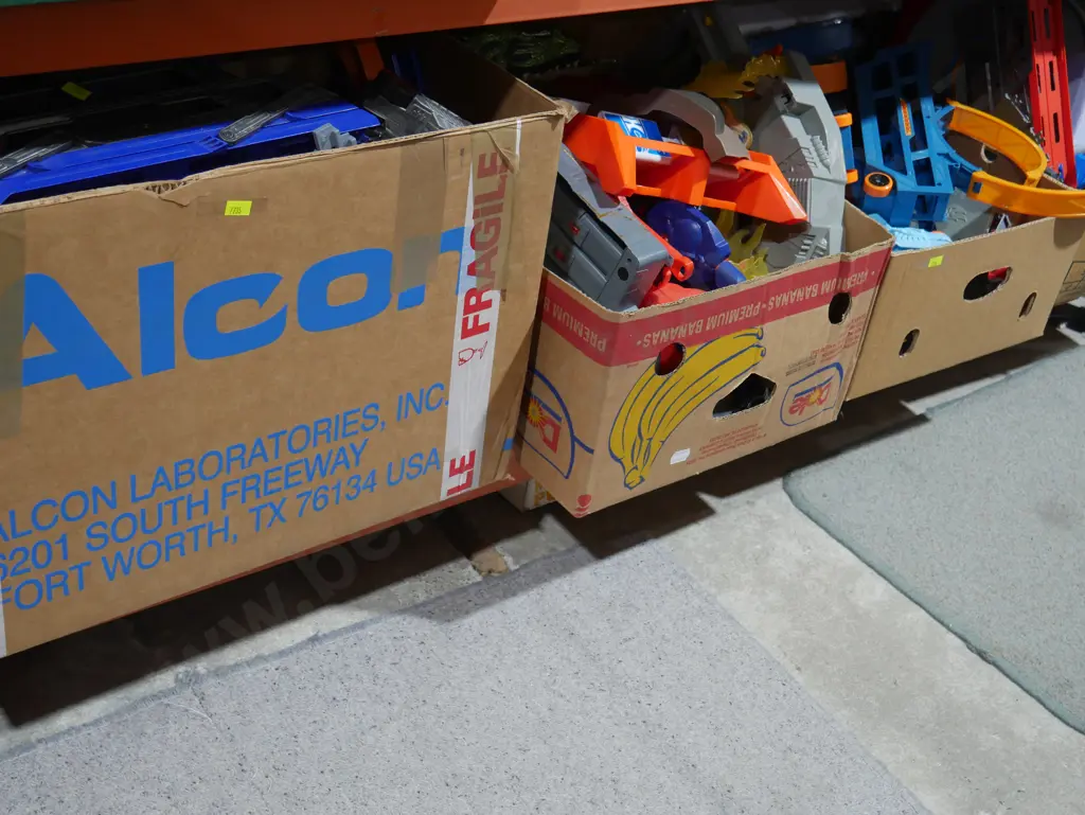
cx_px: 542
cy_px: 408
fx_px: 1317
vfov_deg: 34.4
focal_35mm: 42
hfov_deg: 44.8
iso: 800
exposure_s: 1/60
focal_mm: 21
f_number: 4.6
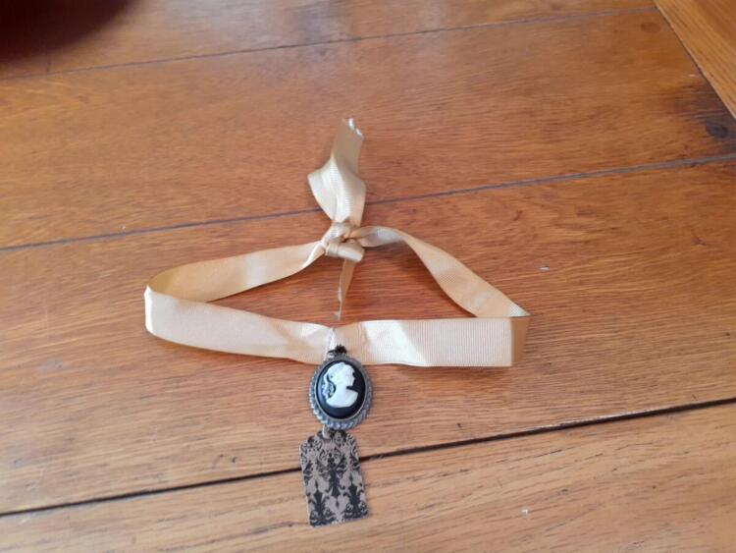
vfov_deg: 51.4
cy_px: 276
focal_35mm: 27
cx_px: 368
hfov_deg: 65.3
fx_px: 574
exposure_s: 1/24
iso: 200
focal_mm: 3.6
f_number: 1.9
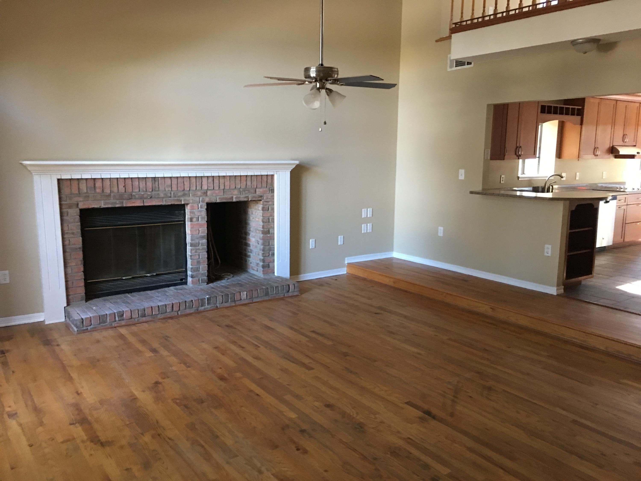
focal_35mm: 29
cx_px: 320
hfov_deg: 61.7
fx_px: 537
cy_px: 240
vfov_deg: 48.2
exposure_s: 1/15
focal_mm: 4.15
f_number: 2.2
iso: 100
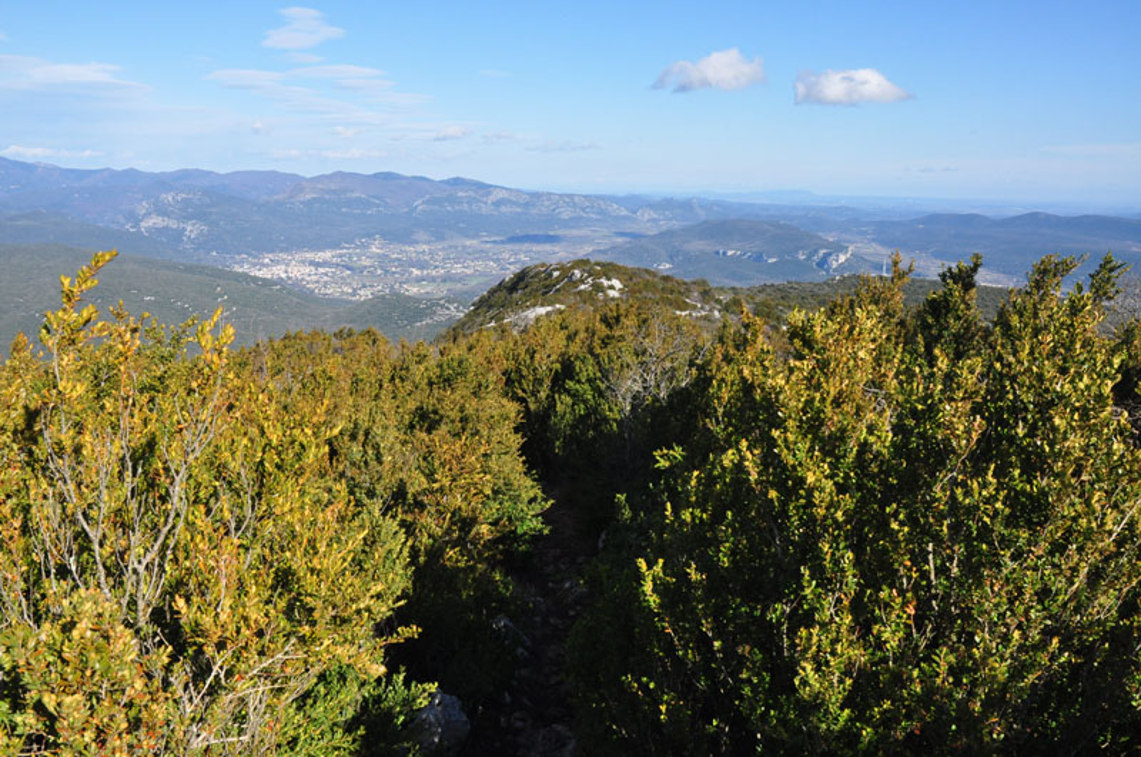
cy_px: 378
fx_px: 1044
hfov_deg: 57.3
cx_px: 570
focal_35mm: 33
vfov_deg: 39.9
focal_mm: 22
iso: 400
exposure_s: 1/200
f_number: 13
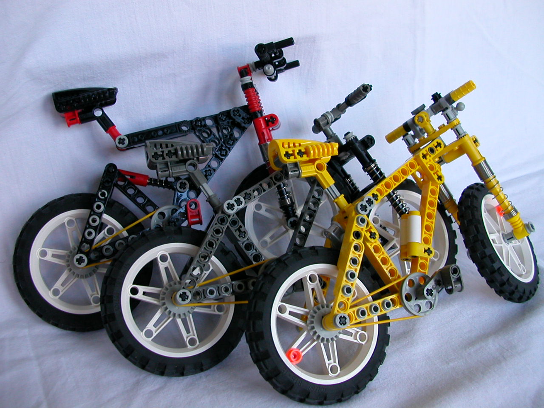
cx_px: 272
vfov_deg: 38.7
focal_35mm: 37
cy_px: 204
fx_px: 581
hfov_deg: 50.1
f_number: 2.7
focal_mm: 5.6
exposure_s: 1/51.3
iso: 100
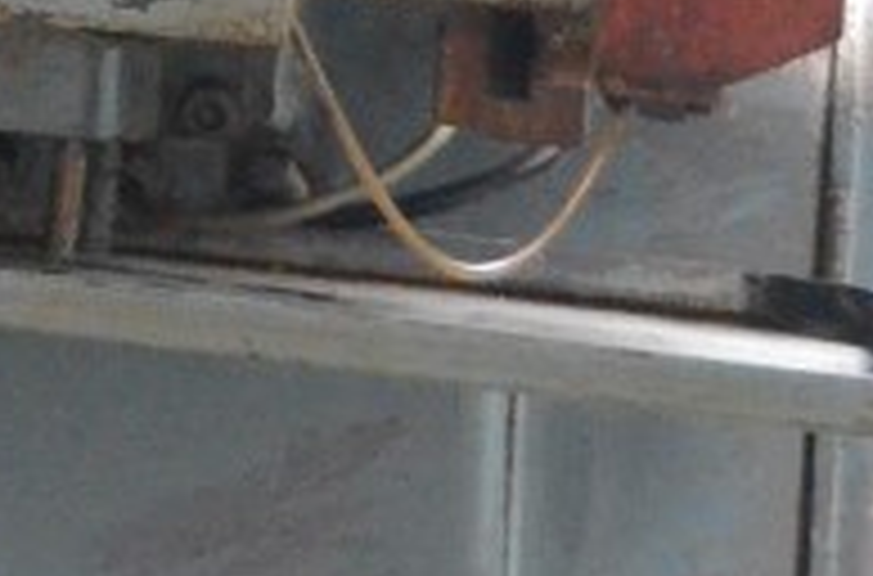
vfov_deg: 5.5
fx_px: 5938
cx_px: -1282
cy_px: -472
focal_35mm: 246
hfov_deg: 7.8
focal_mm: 31
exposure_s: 1/80
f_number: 4.5
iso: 6400
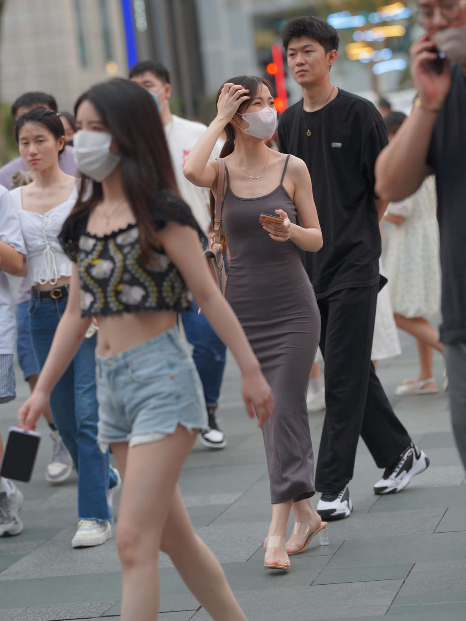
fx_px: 2638
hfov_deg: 10.1
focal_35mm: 147
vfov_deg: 13.4
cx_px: 232
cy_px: 279
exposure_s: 1/400
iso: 640
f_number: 3.2
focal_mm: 135
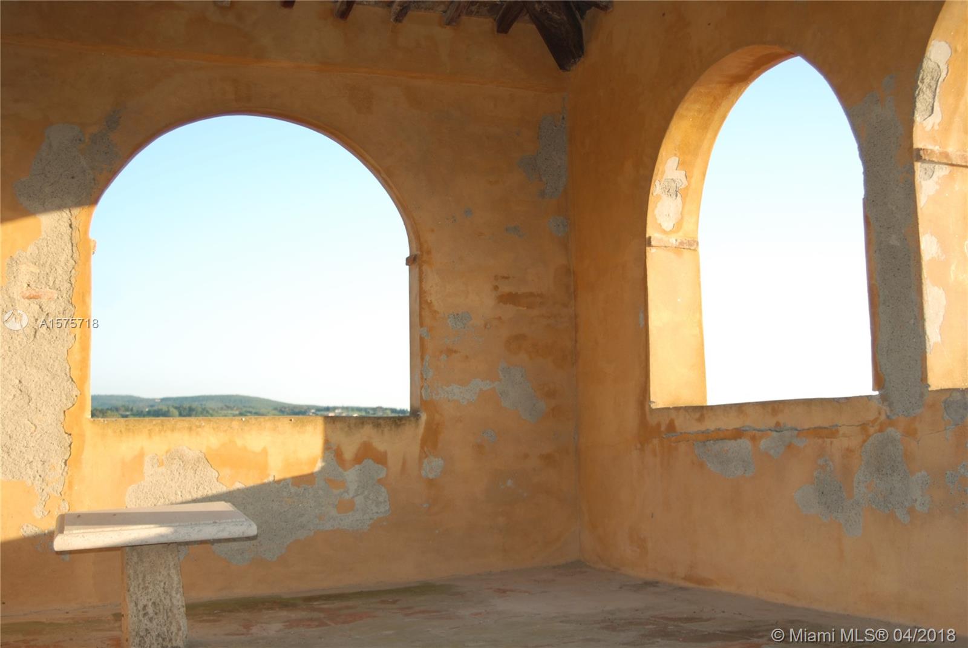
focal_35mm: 42
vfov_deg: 32.0
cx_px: 484
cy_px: 324
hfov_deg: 46.4
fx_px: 1130
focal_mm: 28
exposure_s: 1/200
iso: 100
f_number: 4
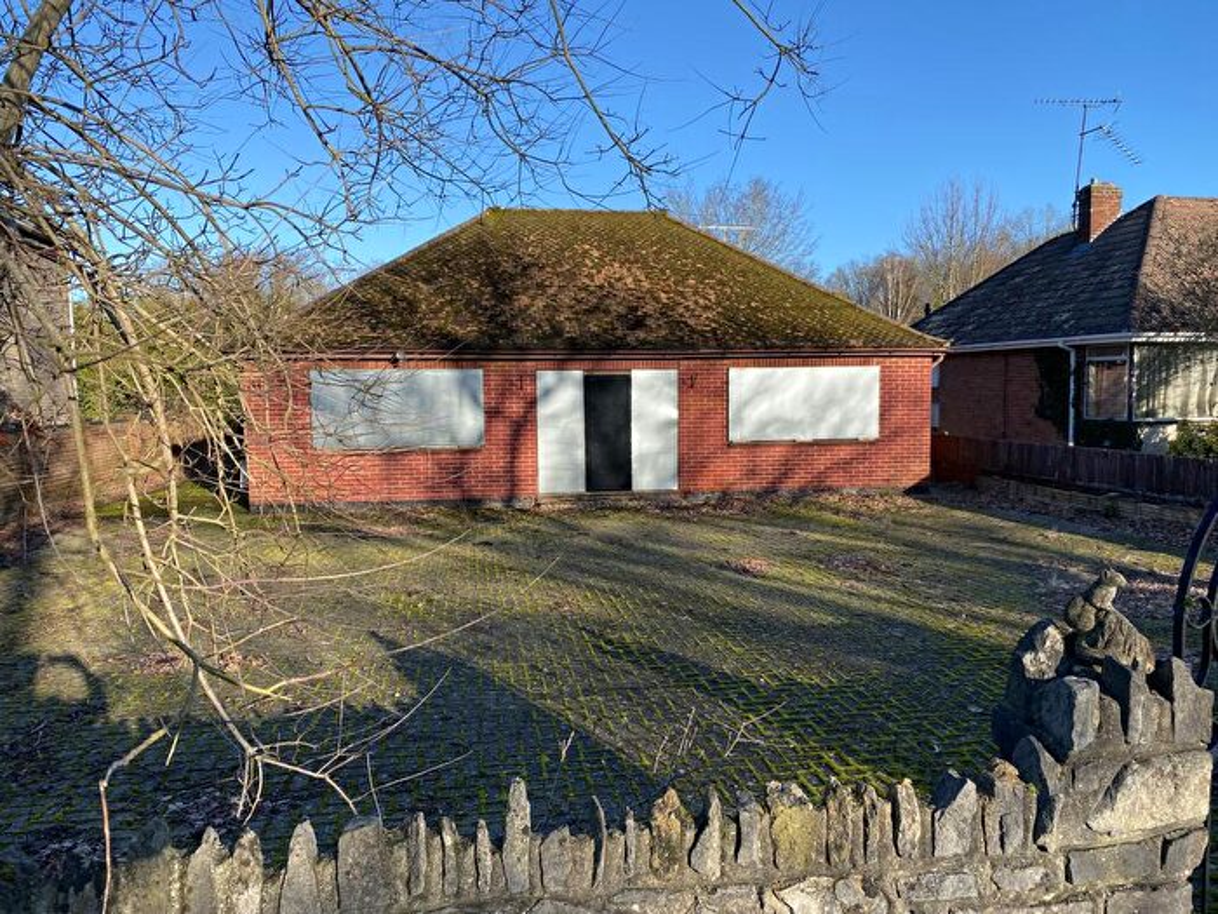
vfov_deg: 53.1
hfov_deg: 67.3
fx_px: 915
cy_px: 457
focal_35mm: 26
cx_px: 609
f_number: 1.8
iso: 32
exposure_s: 1/1218
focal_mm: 4.25
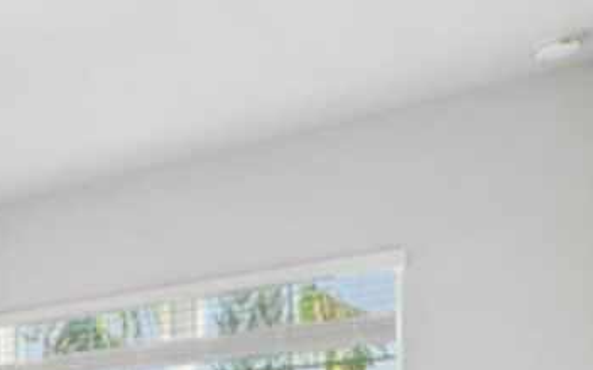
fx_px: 840
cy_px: 544
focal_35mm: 52
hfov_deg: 28.4
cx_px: -255
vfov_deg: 21.2
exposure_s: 1/13
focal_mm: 14
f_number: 8
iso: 400
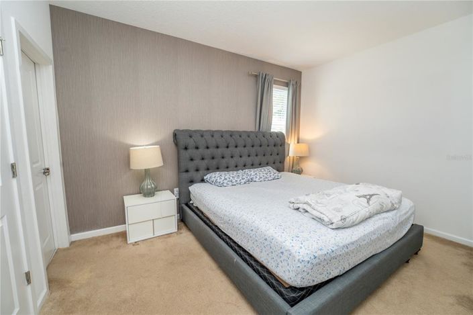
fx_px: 184
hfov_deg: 104.3
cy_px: 158
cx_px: 236
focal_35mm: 14
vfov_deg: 81.1
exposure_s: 1/30
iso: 250
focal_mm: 14
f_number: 8
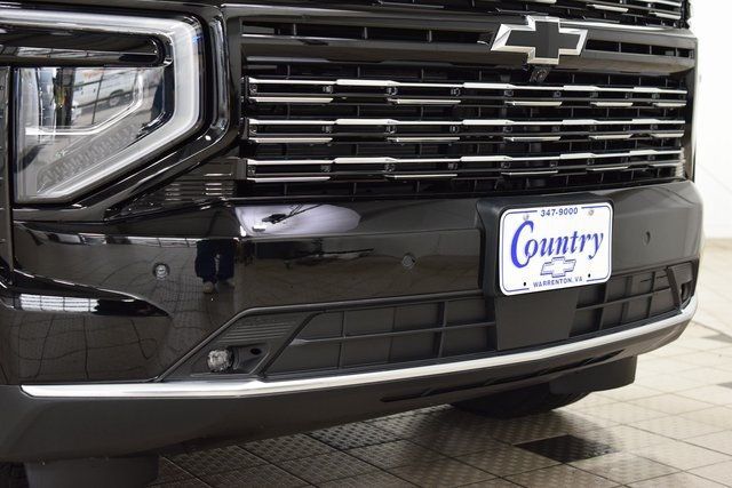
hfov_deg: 35.0
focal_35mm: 57
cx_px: 366
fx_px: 1159
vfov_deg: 23.8
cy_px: 244
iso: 1600
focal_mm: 38
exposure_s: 1/60
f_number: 3.5
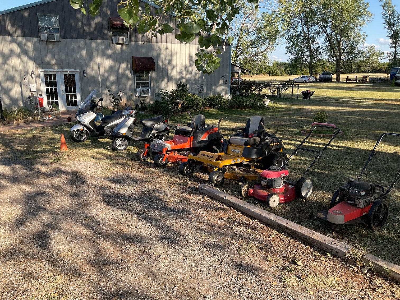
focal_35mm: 29
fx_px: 335
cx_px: 200
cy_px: 150
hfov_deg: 61.7
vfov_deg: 48.2
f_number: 1.8
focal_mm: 3
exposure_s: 1/719
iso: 16
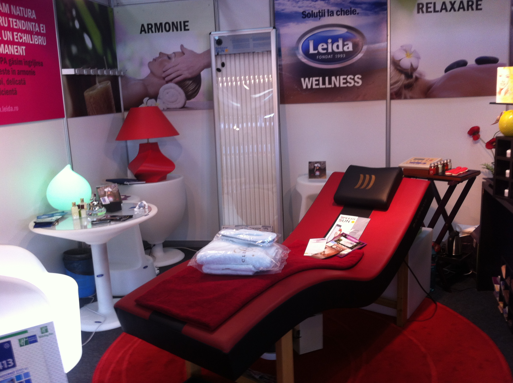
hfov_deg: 52.7
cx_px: 256
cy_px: 192
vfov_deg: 40.6
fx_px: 518
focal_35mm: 35
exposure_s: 1/15
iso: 80
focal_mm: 3.85
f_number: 2.8
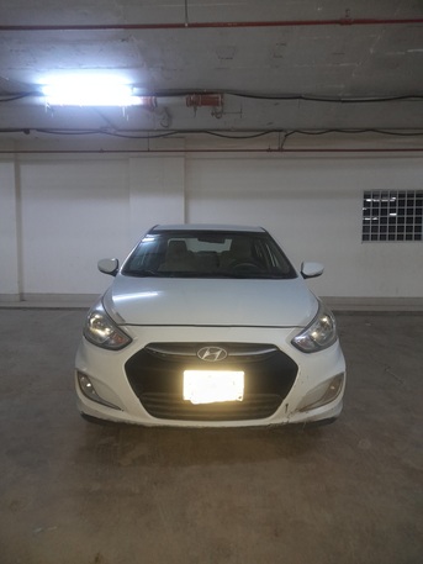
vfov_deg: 69.4
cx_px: 212
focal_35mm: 25
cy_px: 282
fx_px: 407
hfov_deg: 54.9
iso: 400
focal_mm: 4.6
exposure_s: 1/25
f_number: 2
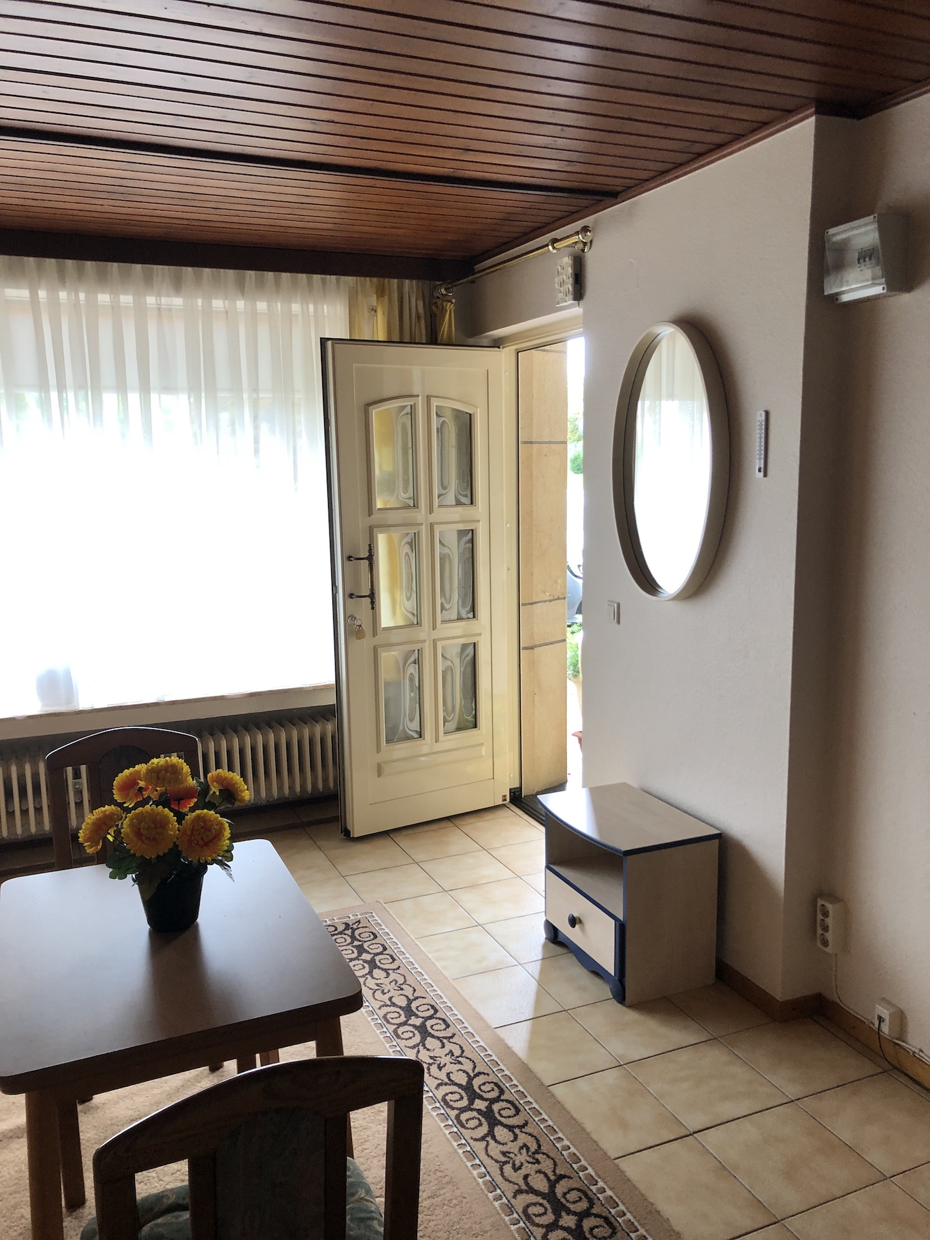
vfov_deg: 63.4
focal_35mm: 28
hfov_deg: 49.7
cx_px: 465
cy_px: 620
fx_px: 1003
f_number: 1.8
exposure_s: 1/33
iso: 32
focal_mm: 3.99
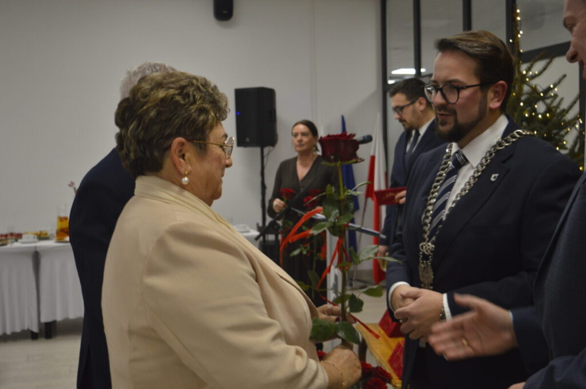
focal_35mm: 46
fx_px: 756
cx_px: 293
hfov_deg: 42.4
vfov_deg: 28.9
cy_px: 194
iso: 400
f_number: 4.2
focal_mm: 31
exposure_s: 1/60
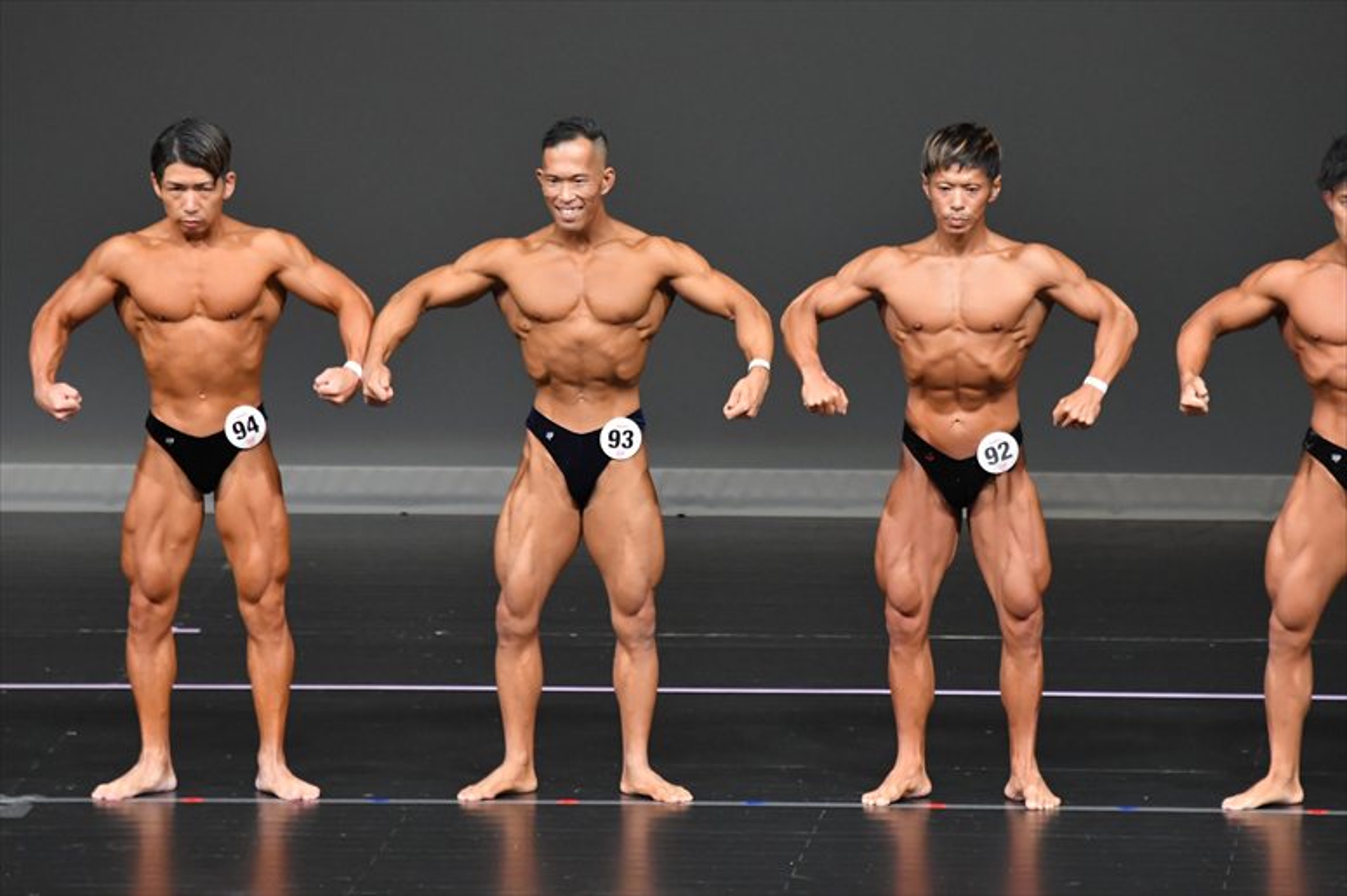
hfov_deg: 6.5
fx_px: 11781
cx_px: 674
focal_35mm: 315
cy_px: 448
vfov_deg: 4.4
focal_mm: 210
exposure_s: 1/400
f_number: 5.6
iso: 4000
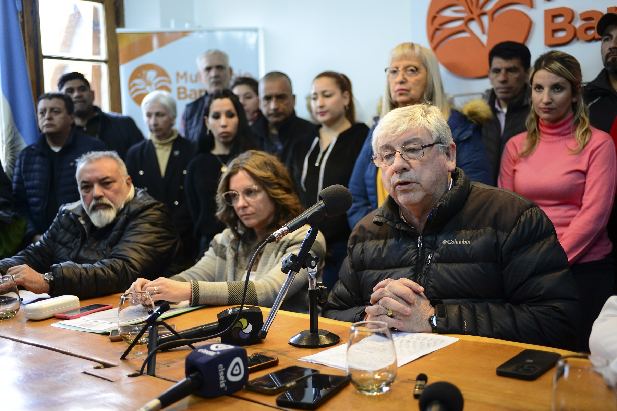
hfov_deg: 43.6
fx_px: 771
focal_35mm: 45
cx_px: 308
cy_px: 206
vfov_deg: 29.9
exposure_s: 1/250
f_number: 6.3
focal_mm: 45
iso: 1600
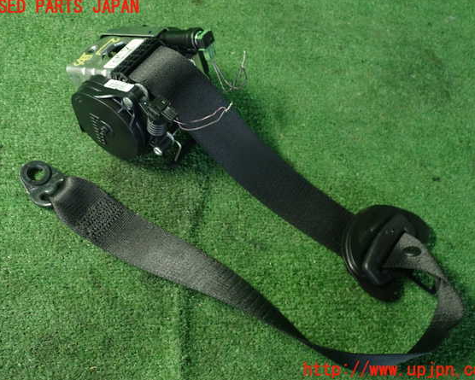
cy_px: 189
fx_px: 562
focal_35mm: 40
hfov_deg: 45.8
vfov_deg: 37.3
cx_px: 240
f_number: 2.7
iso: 800
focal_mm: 6.86
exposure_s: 1/13
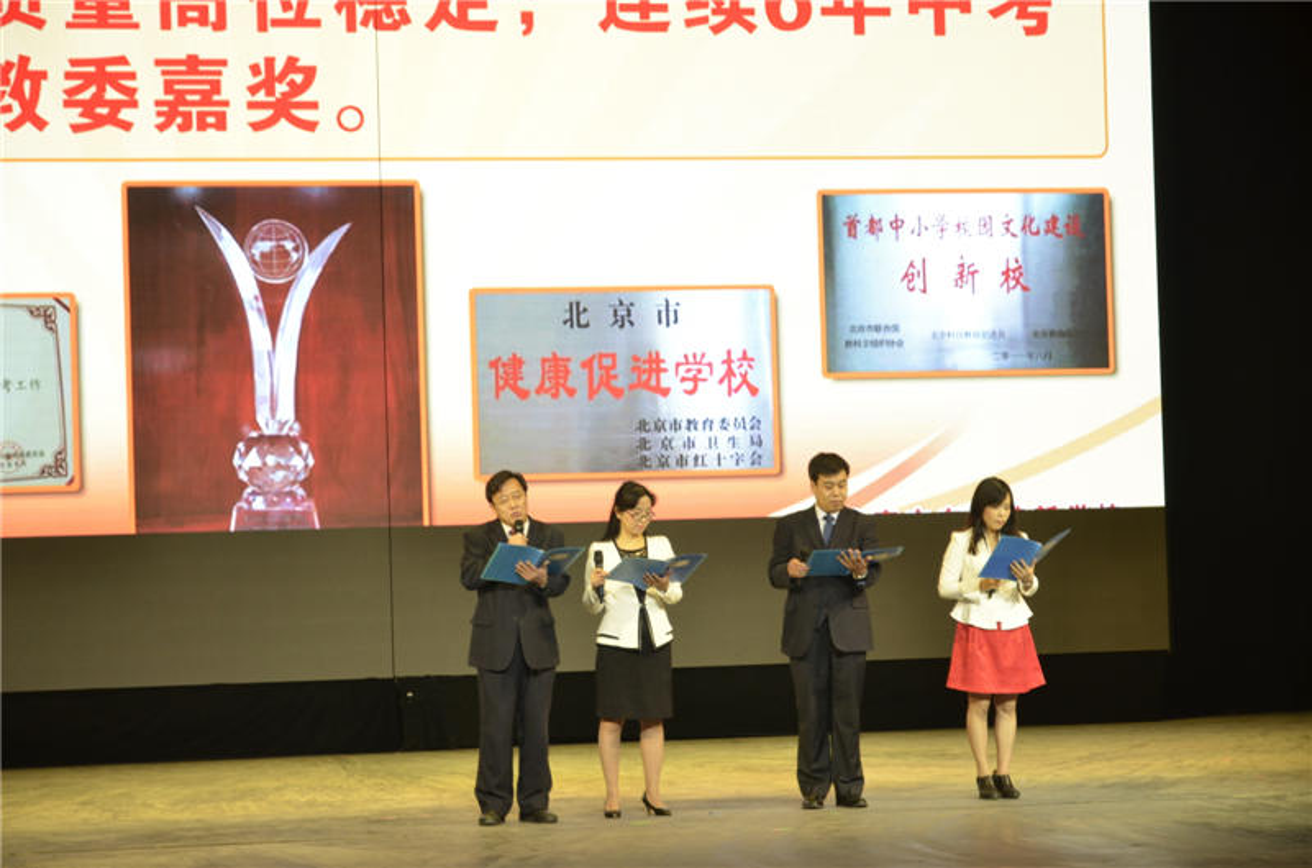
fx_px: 4089
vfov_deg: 12.1
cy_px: 434
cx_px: 656
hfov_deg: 18.2
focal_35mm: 112
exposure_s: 1/60
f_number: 6.3
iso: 720
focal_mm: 75
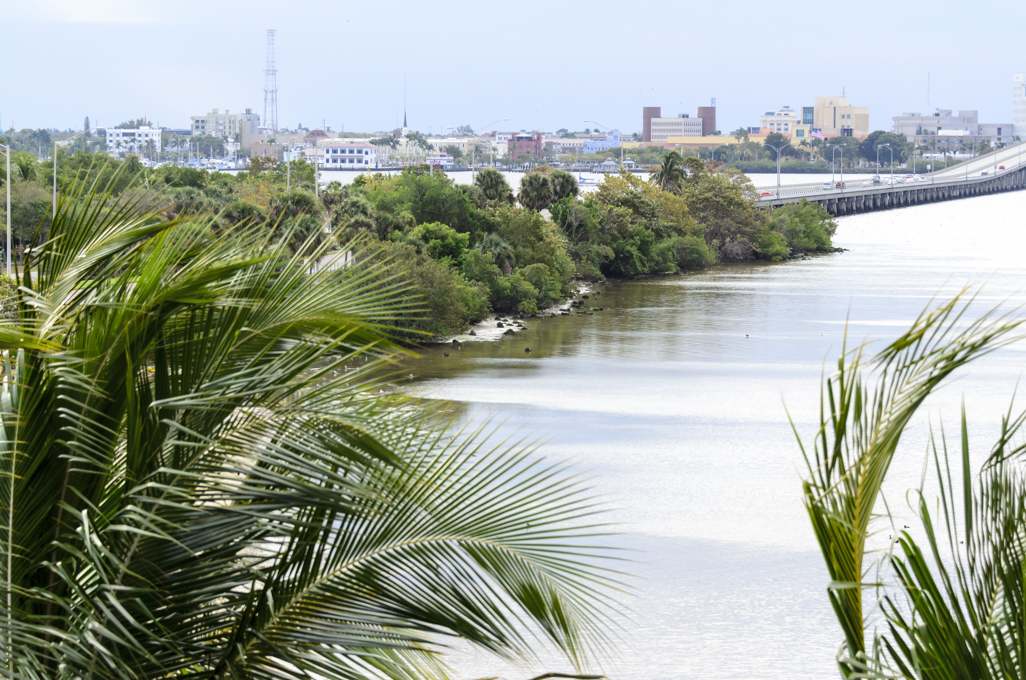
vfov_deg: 10.7
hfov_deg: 16.1
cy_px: 340
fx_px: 3626
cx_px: 513
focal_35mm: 128
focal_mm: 85
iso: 800
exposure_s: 1/640
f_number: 6.3
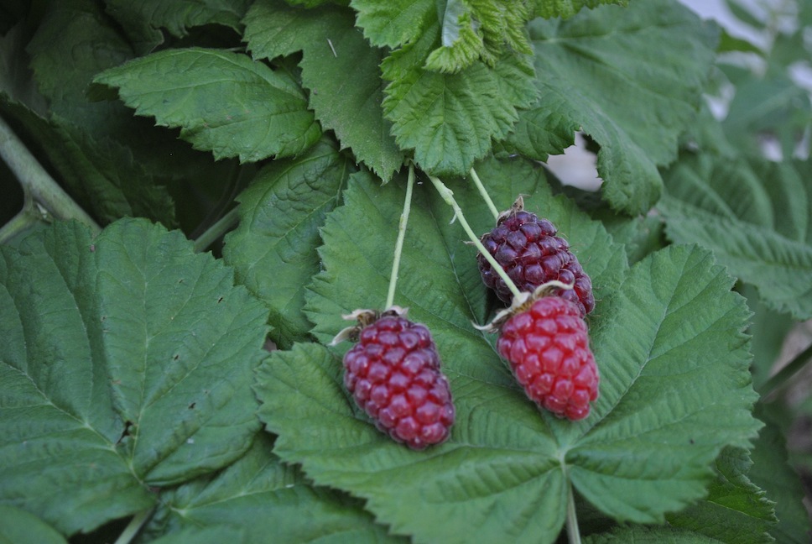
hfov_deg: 31.9
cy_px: 272
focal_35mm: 63
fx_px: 1423
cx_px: 406
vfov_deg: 21.6
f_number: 5.3
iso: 400
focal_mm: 42
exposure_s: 1/13
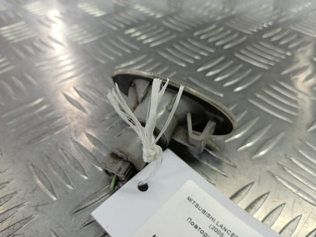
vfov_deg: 58.9
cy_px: 118
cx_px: 158
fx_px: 210
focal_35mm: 23
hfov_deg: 73.9
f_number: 1.6
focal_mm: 4.11
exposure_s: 1/50
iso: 105
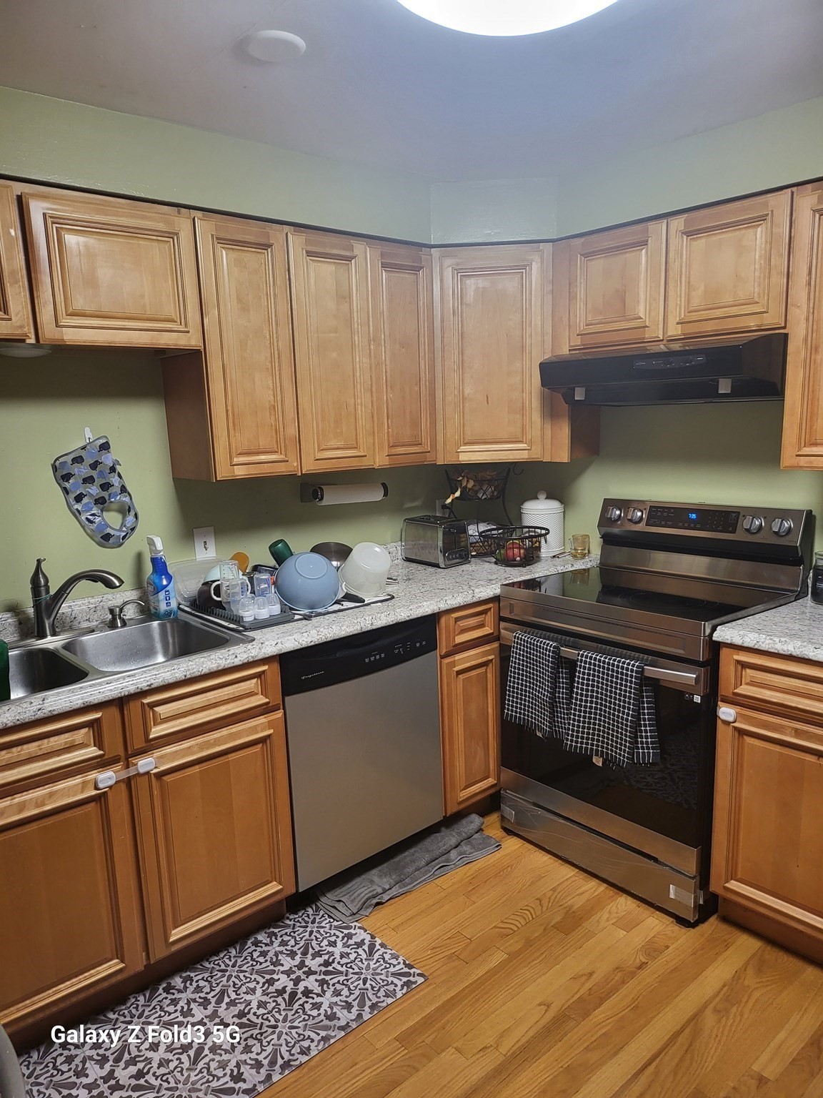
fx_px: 761
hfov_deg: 56.8
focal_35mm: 24
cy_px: 549
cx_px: 412
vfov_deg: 71.6
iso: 200
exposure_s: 1/60
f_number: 1.8
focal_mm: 5
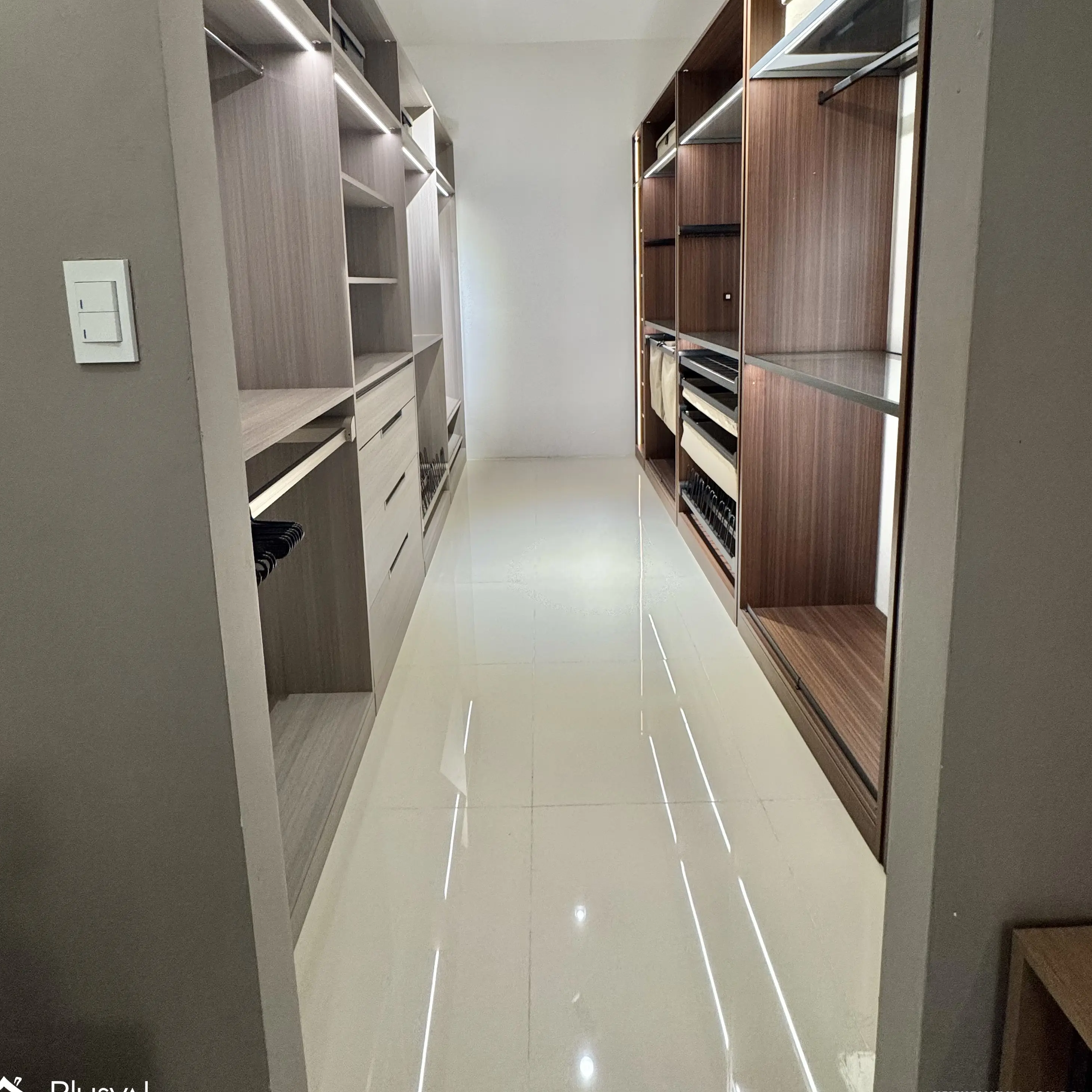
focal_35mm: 17
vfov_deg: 81.2
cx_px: 534
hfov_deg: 84.0
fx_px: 607
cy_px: 366
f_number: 2.2
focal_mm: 2.22
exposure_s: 1/115
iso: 200
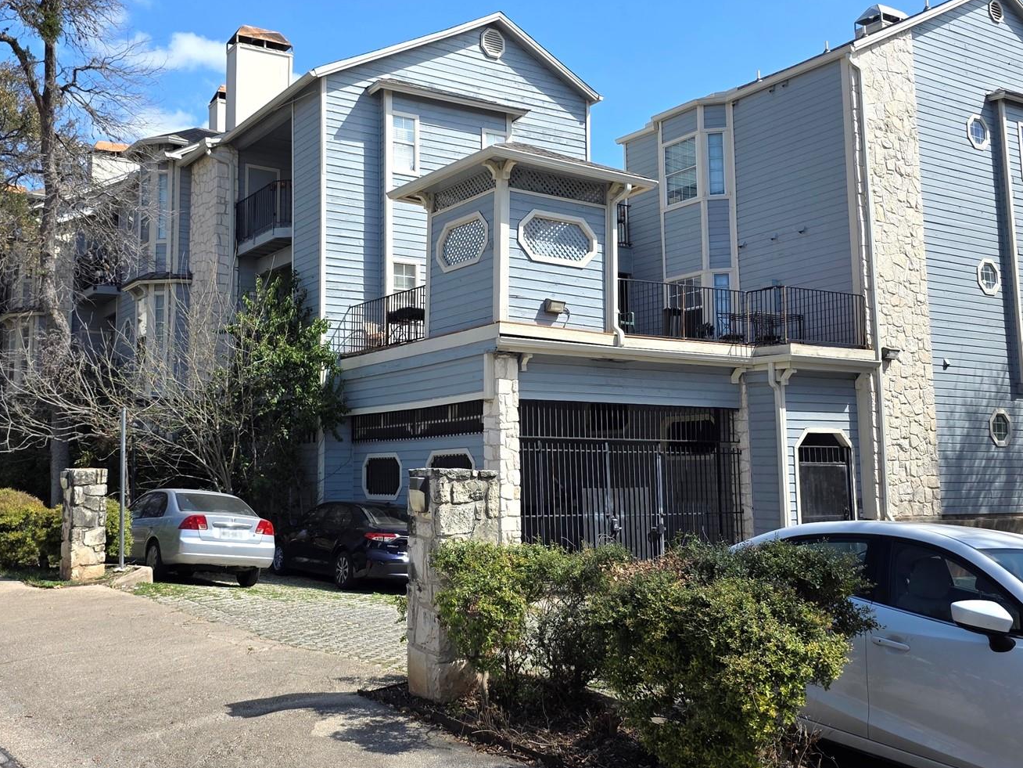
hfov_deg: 51.2
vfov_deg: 39.6
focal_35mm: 36
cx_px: 447
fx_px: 1064
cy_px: 341
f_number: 1.7
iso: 80
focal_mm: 6.3
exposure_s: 1/4650
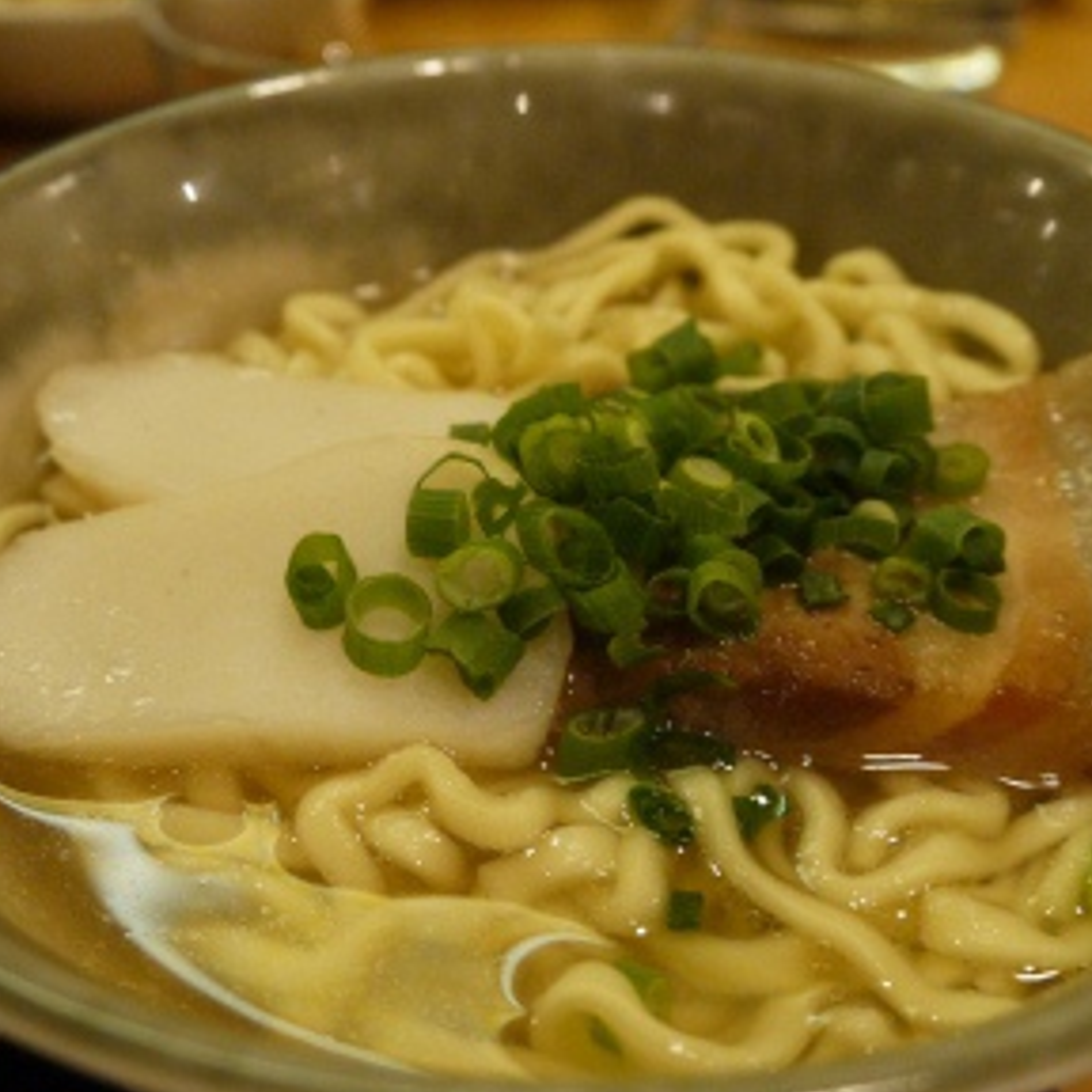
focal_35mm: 44
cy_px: 595
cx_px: 584
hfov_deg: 38.3
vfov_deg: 38.3
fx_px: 1570
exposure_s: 1/40
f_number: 4
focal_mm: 16
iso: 1600
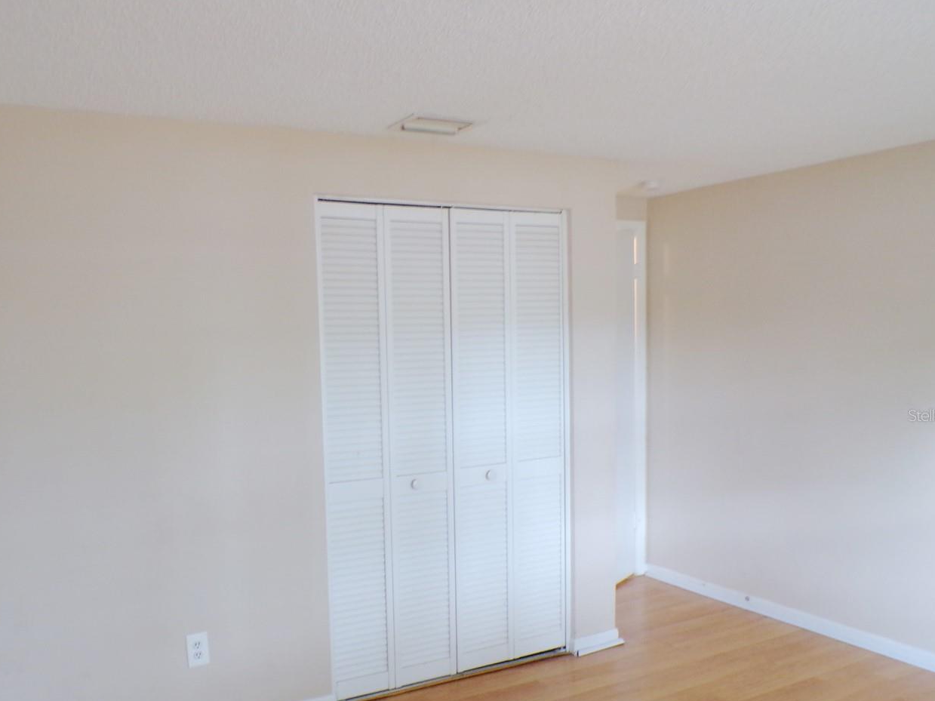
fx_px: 837
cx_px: 376
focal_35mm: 31
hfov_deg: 57.9
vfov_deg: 45.2
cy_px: 415
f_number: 3
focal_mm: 4.3
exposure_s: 1/17
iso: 312
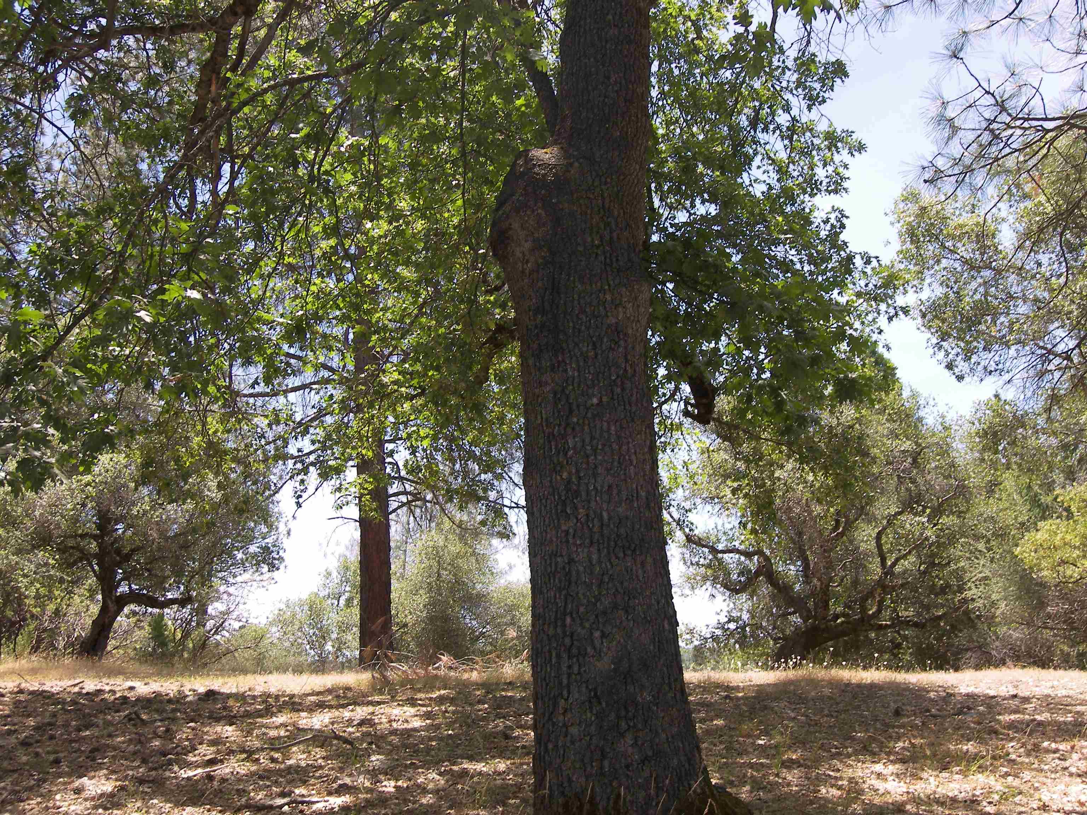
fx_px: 1193
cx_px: 544
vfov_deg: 37.7
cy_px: 408
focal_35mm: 38
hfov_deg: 49.0
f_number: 3.2
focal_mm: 7.9
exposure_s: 1/200
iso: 50
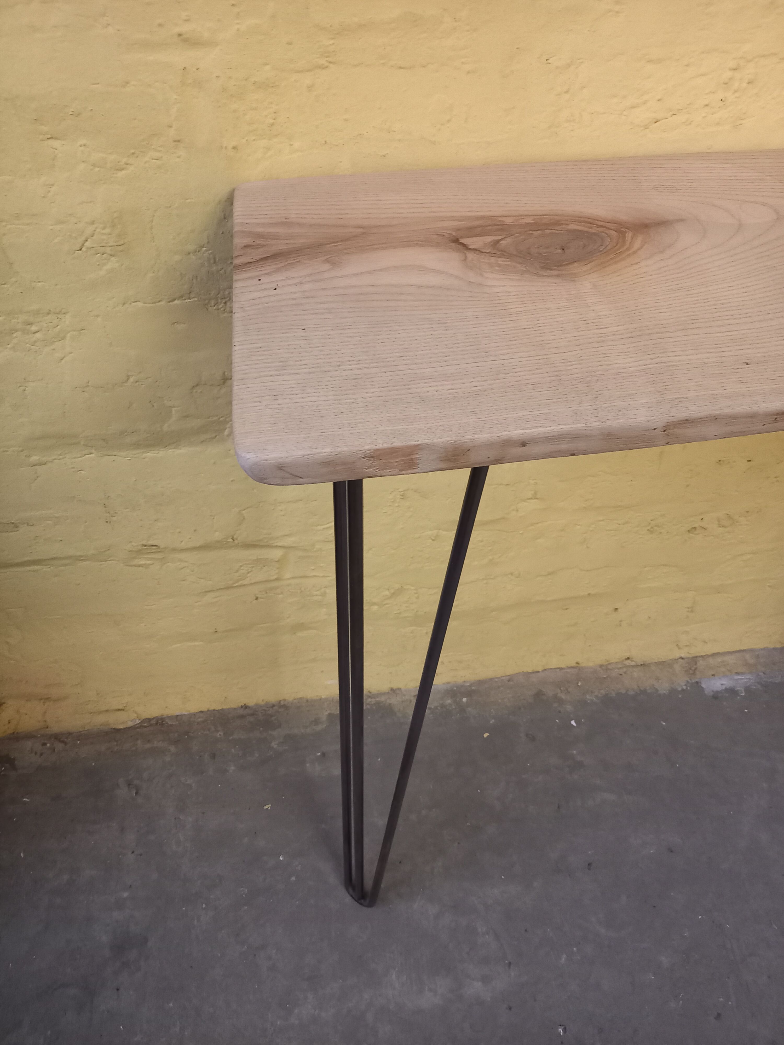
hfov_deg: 54.9
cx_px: 392
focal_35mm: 25
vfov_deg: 69.4
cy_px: 522
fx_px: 755
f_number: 1.8
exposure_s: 1/25
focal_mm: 4.65
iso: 800
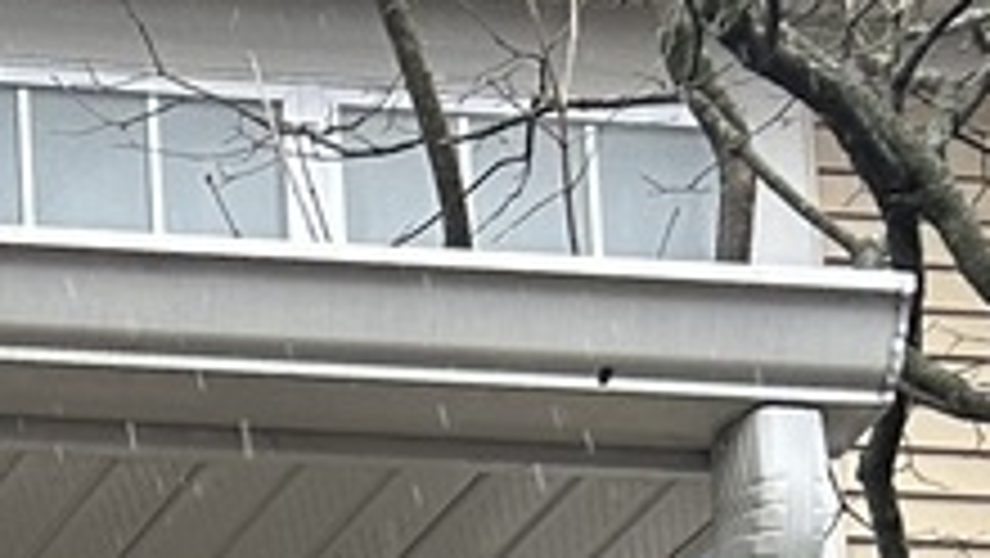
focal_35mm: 185
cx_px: -1521
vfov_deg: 5.6
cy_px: 2264
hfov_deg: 9.9
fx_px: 4859
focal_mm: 5.7
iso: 50
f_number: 1.5
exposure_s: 1/349
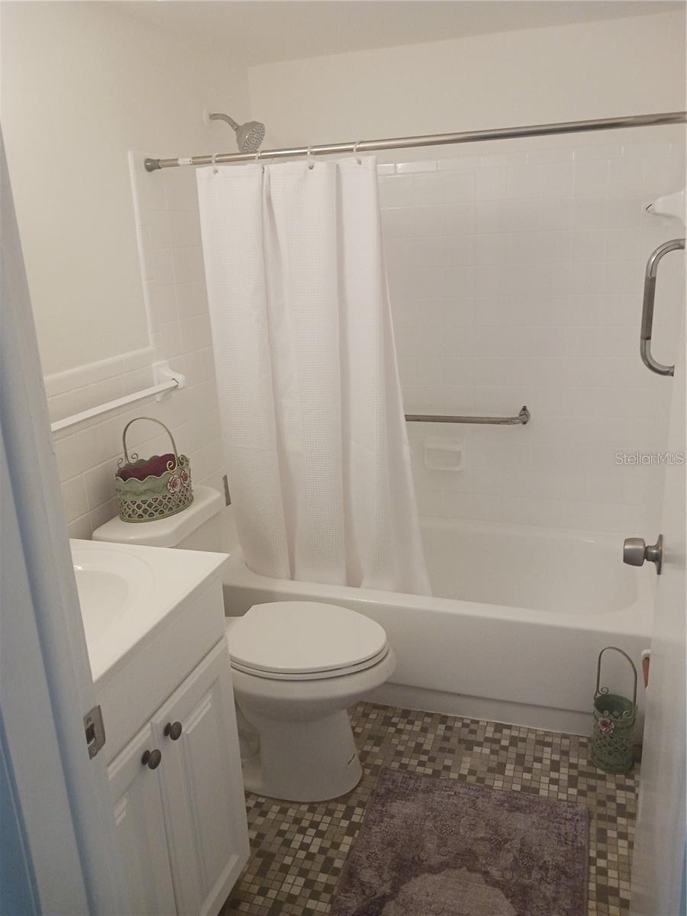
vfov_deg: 65.3
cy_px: 458
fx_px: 714
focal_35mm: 27
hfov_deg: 51.4
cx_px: 344
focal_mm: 4
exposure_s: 1/30
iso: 200
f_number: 1.8
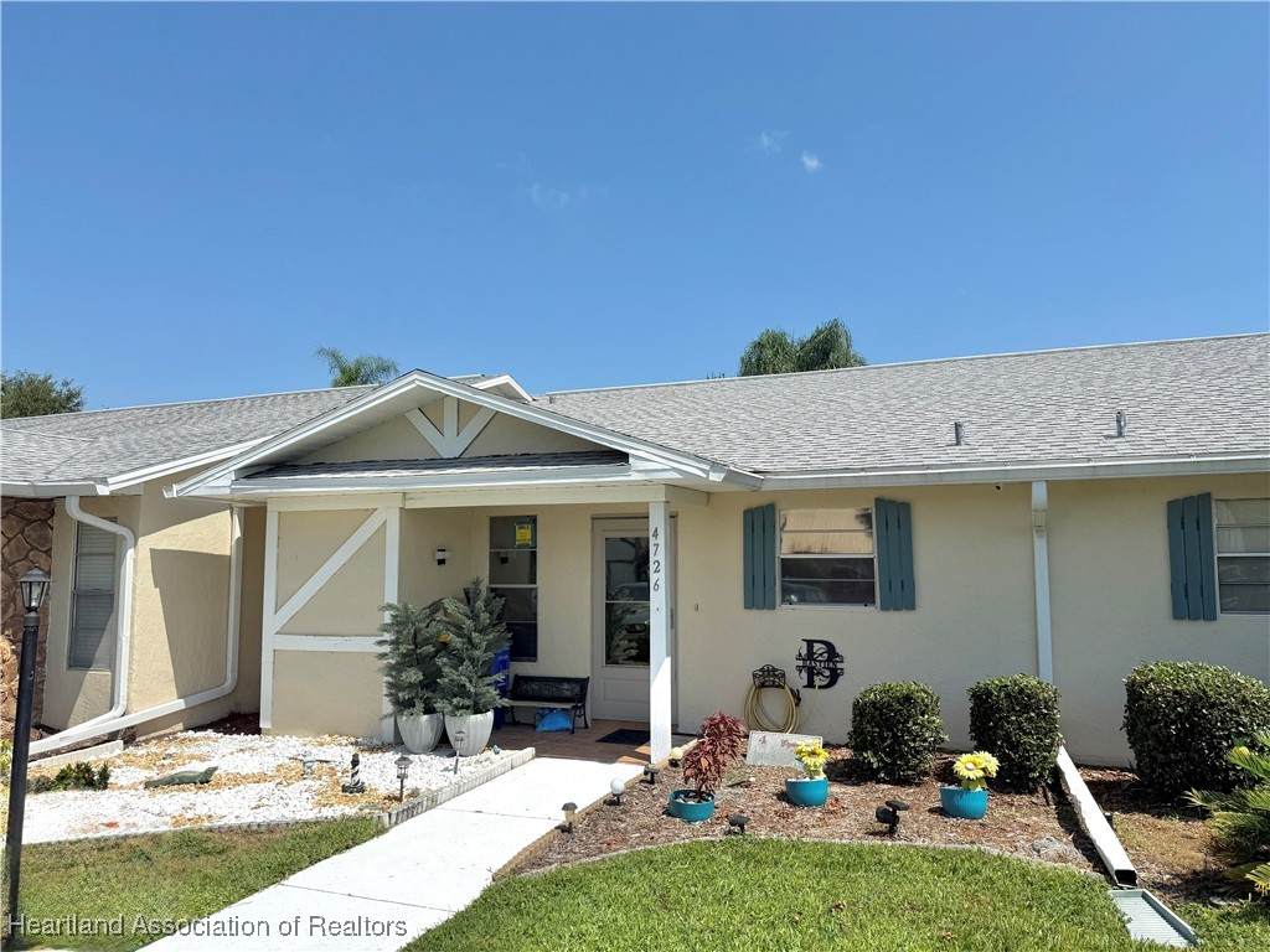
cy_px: 476
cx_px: 635
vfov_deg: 56.8
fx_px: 881
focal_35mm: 24
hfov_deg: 71.6
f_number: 1.78
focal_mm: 6.76
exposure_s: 1/6711
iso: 80
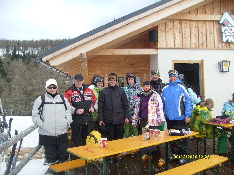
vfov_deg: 40.7
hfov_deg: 52.6
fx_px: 237
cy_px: 88
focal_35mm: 35
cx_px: 117
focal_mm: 5.8
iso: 80
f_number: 7.1
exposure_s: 1/90
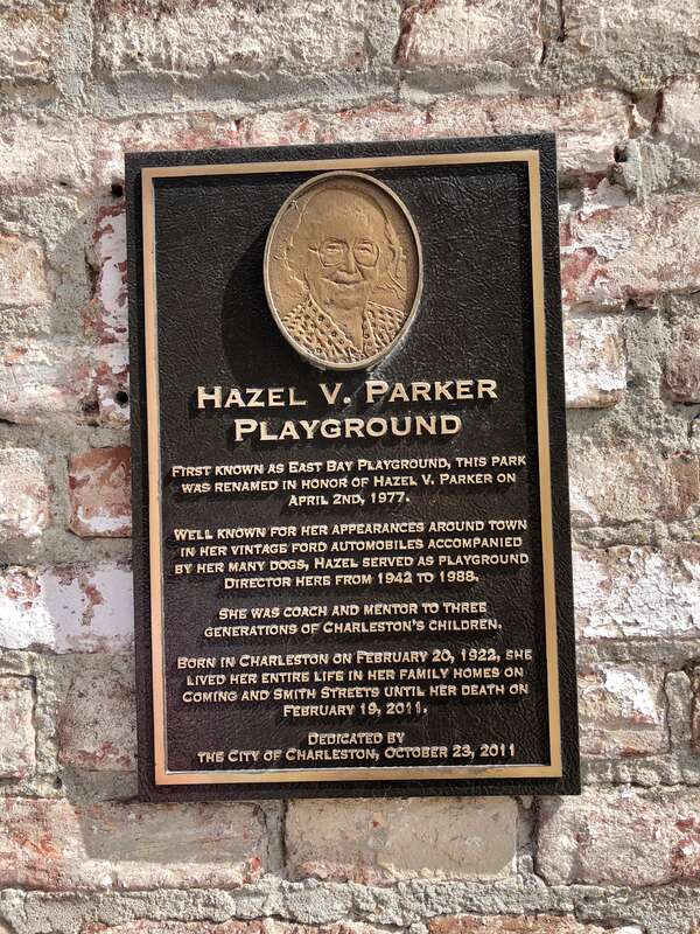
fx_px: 755
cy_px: 467
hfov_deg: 49.7
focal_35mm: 28
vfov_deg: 63.4
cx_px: 350
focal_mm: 3.99
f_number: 1.8
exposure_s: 1/867
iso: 20
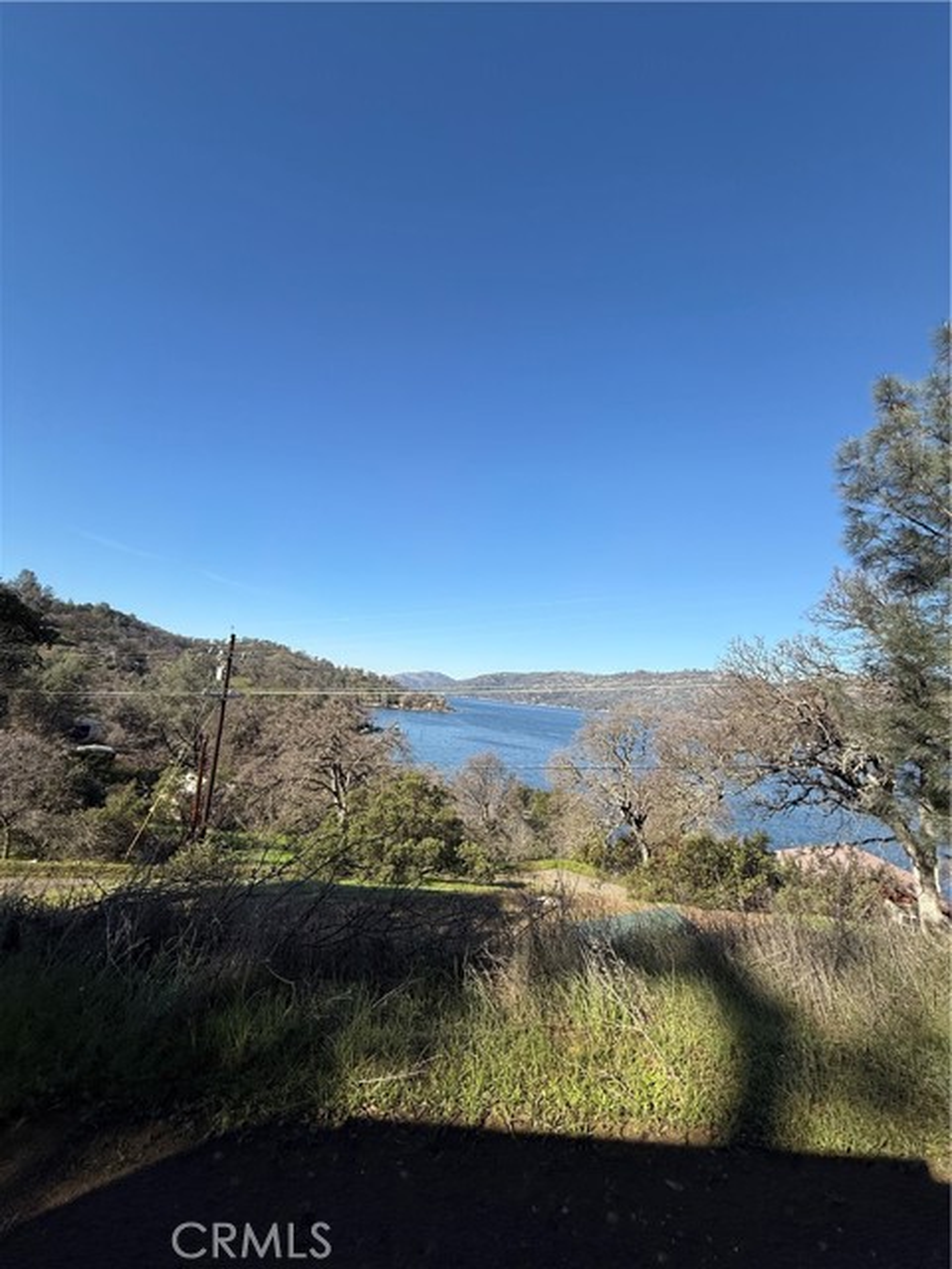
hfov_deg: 85.7
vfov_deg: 102.1
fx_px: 513
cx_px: 476
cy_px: 634
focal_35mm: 14
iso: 50
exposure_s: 1/1795
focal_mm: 2.22
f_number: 2.2
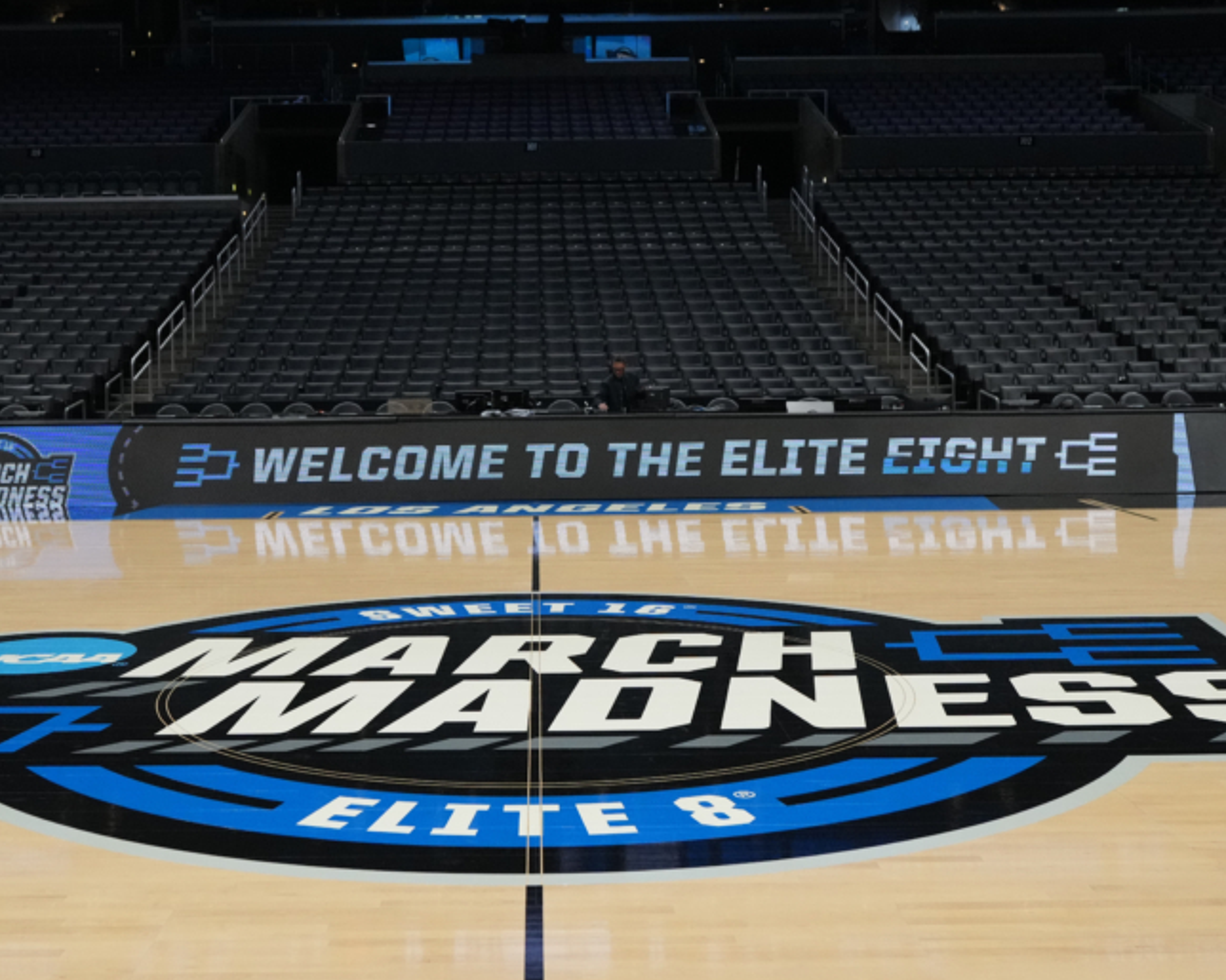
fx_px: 1560
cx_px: 518
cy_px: 382
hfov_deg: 42.8
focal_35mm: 43
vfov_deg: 34.7
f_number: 2.8
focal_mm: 25
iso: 4000
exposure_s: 1/3200
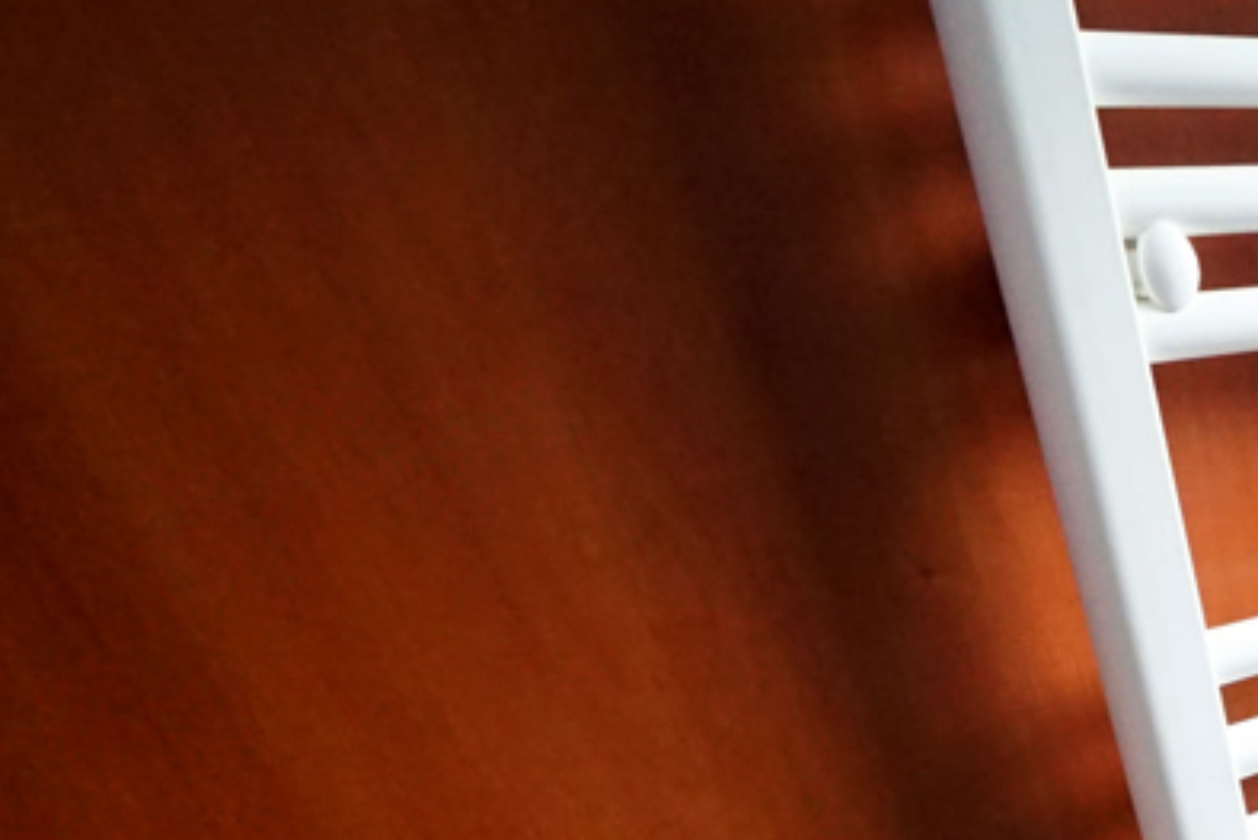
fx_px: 1363
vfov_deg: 30.4
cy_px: 936
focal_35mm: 39
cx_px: 1823
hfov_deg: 30.7
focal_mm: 12
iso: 6400
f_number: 9
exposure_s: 1/50
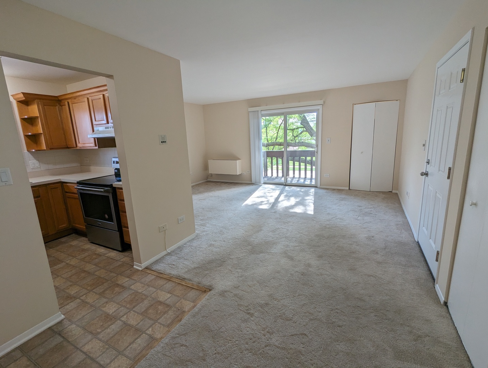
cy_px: 184
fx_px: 226
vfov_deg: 78.3
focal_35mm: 16
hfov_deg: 94.4
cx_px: 244
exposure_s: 1/120
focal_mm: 2.35
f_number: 2.2
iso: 83
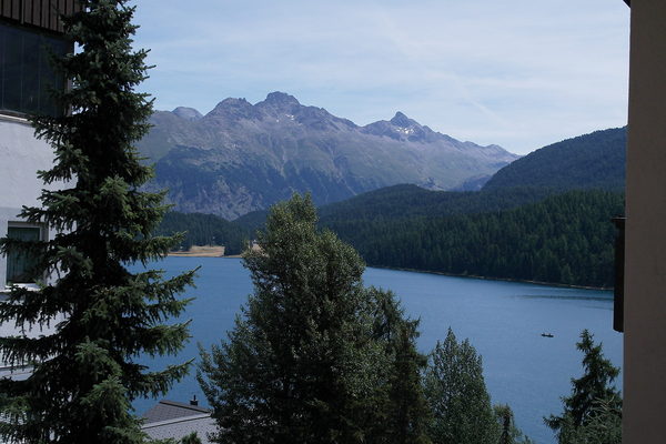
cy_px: 222
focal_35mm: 46
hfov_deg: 42.7
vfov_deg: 29.2
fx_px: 851
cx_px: 333
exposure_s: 1/500
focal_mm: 30
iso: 200
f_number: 7.1
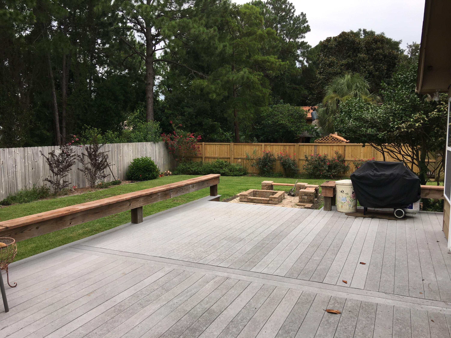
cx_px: 226
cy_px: 169
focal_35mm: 29
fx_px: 378
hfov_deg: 61.7
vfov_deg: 48.2
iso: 25
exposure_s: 1/818
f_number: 2.2
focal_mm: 4.15
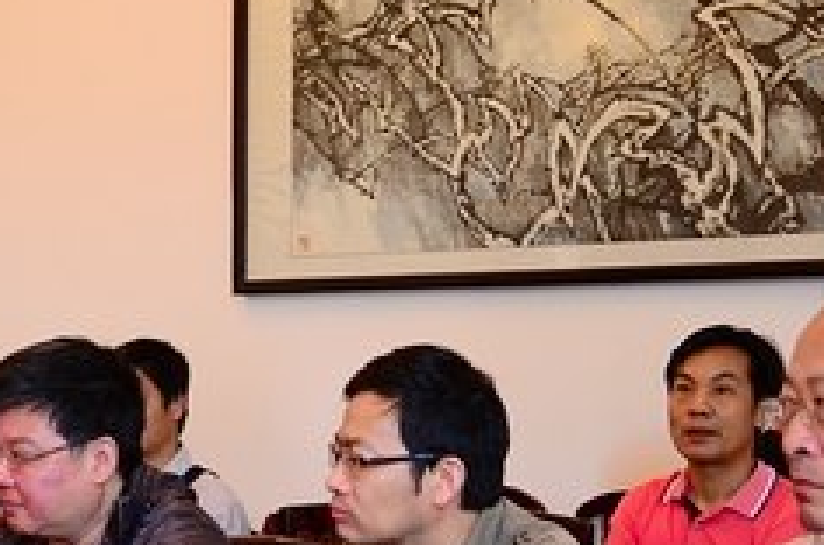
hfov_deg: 19.1
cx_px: 234
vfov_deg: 12.7
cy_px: 390
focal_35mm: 107
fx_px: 2443
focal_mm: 28
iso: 800
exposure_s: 1/20
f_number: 4.2
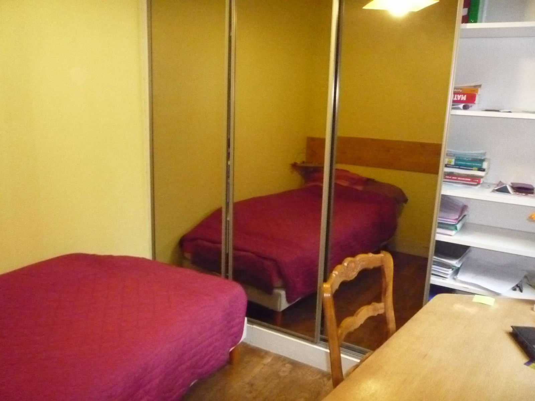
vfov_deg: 46.8
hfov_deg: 60.0
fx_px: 464
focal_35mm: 30
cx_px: 268
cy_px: 200
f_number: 3.3
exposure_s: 1/30
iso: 1600
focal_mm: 5.2
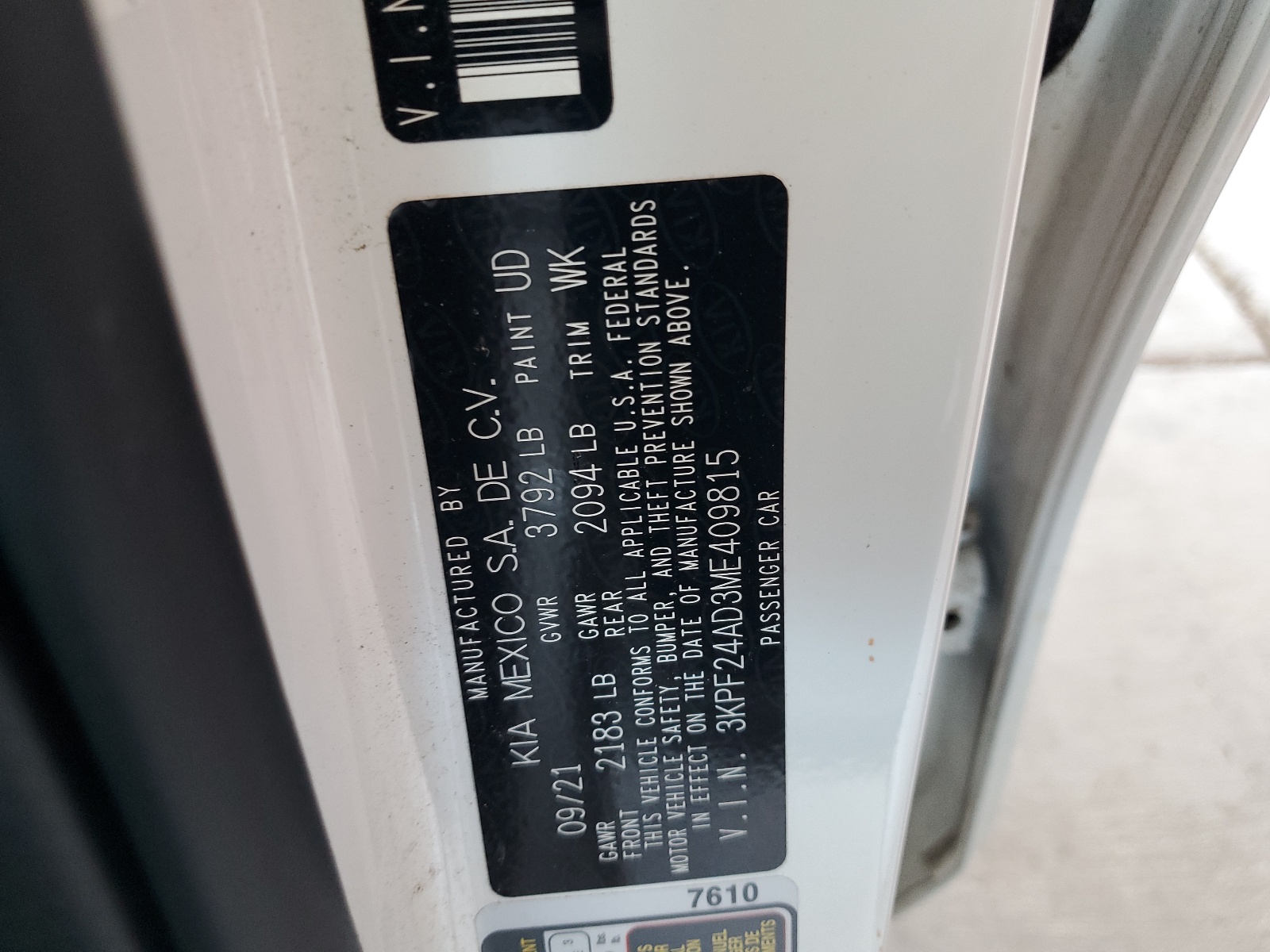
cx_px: 635
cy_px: 476
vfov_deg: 53.1
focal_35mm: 26
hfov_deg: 67.3
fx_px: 954
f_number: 1.5
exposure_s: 1/60.2
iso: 109
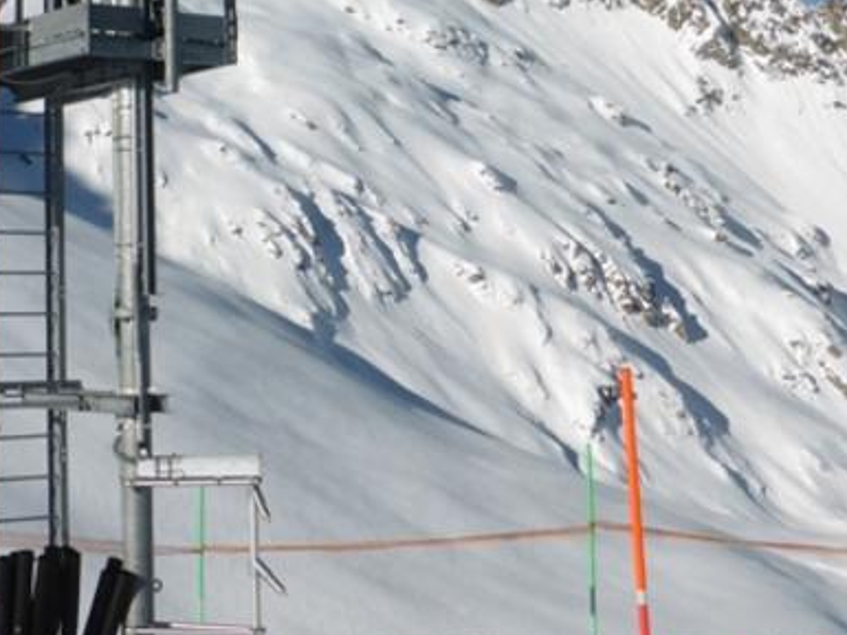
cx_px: 202
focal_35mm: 73
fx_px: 1787
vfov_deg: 19.5
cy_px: -24
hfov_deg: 26.3
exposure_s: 1/2000
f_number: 4
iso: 100
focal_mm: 4.3
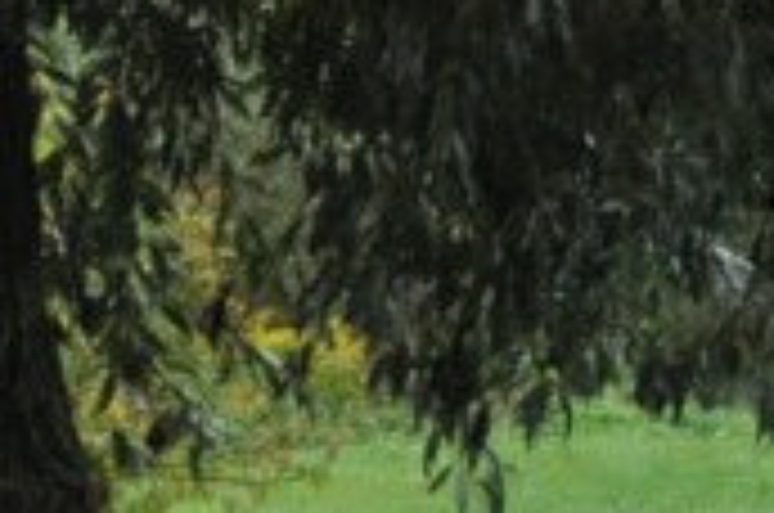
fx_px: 12733
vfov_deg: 2.3
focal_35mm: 593
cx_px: 572
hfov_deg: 3.5
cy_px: 1181
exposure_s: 1/160
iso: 1000
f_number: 5.6
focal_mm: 85
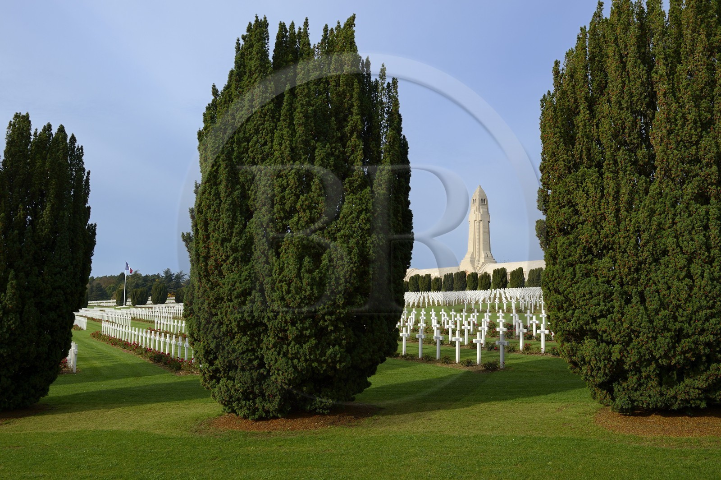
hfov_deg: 55.8
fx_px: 680
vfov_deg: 38.8
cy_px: 240
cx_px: 360
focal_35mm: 34
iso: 200
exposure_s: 1/250
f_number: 11
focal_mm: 34
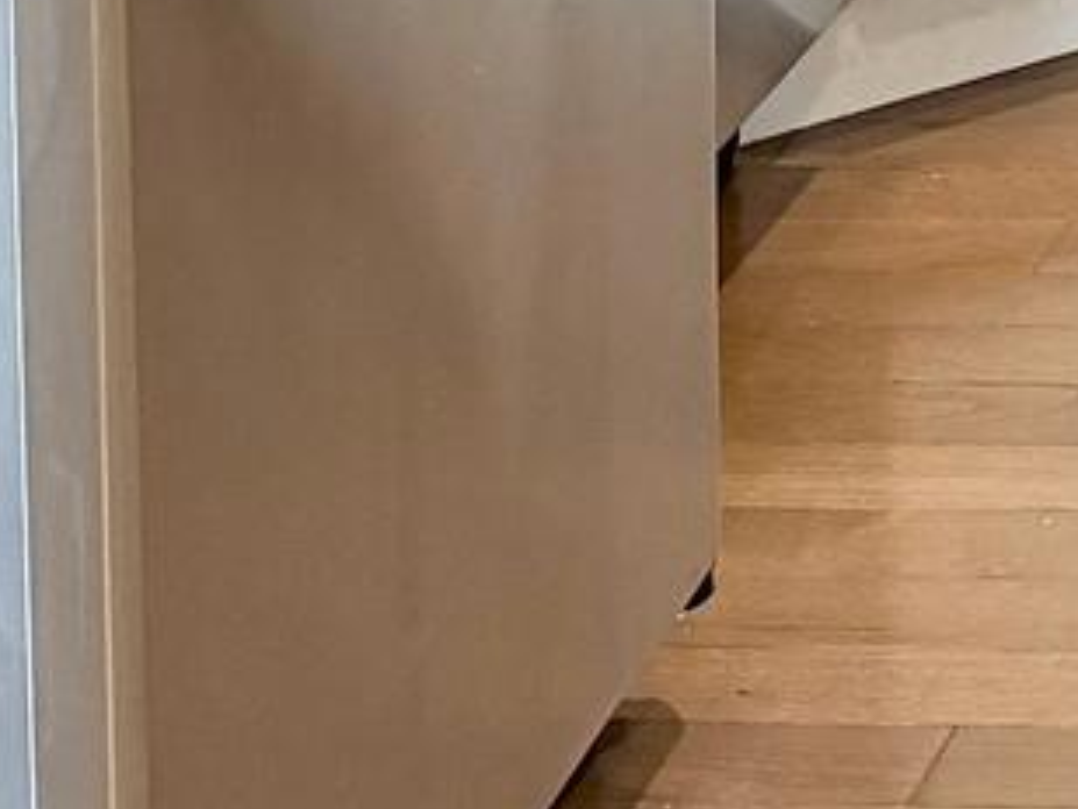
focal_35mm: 159
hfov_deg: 11.1
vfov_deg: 8.3
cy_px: -1395
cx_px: 2289
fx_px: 4953
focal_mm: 6.76
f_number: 1.78
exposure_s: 1/60
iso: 200
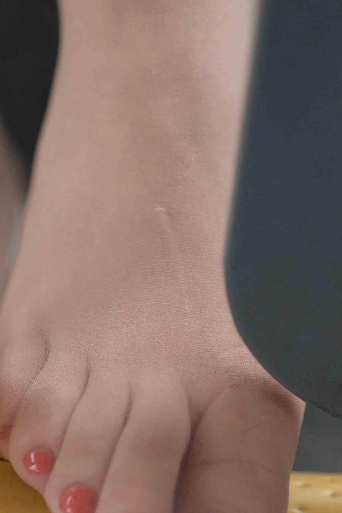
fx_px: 1125
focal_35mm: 79
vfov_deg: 25.3
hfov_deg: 17.3
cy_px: 406
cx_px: 147
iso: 3600
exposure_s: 1/200
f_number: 2.2
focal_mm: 35
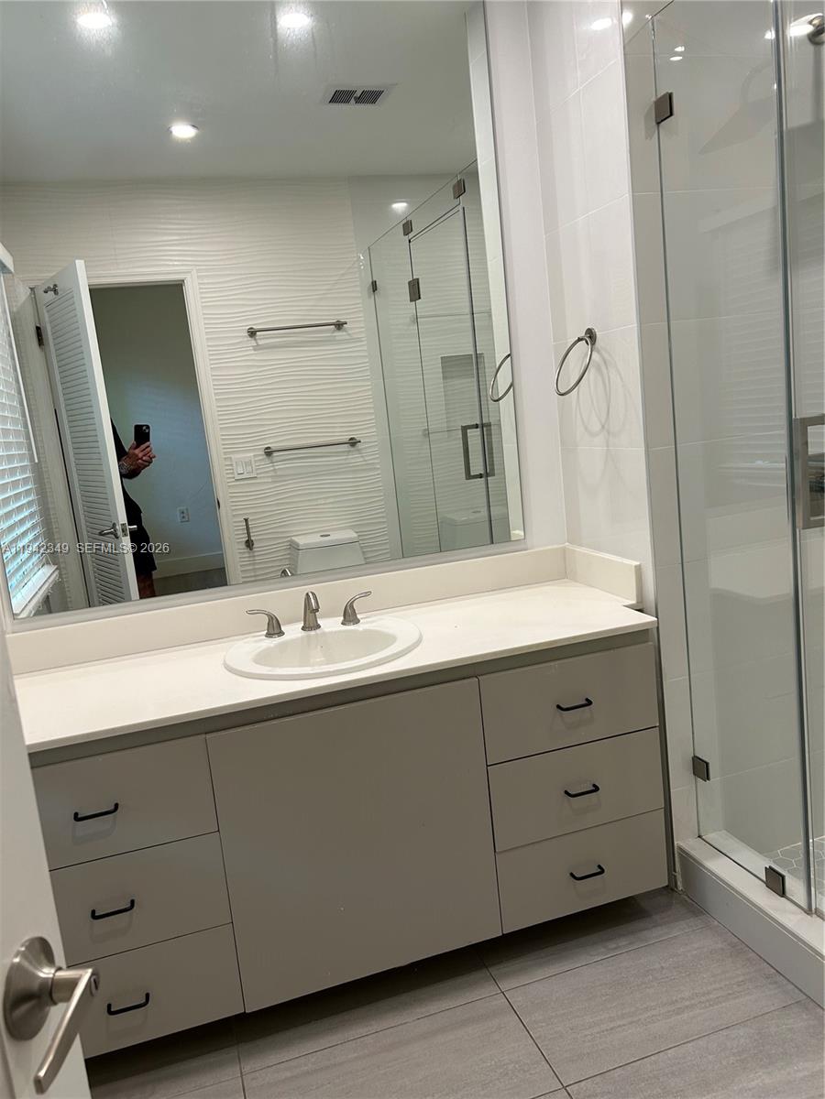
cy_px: 550
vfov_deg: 67.3
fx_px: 826
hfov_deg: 53.1
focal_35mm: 26
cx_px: 412
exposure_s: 1/60
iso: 80
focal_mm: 5.7
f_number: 1.5
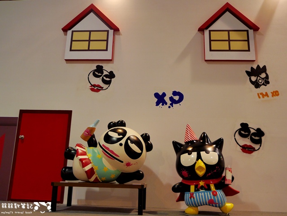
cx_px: 144
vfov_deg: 46.9
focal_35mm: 30
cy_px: 108
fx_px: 249
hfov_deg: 59.9
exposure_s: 1/125
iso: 400
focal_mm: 15
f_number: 3.6
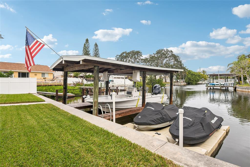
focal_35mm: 18
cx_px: 125
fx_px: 125
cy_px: 84
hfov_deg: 90.0
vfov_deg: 67.3
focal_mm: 18
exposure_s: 1/500
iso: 400
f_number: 8
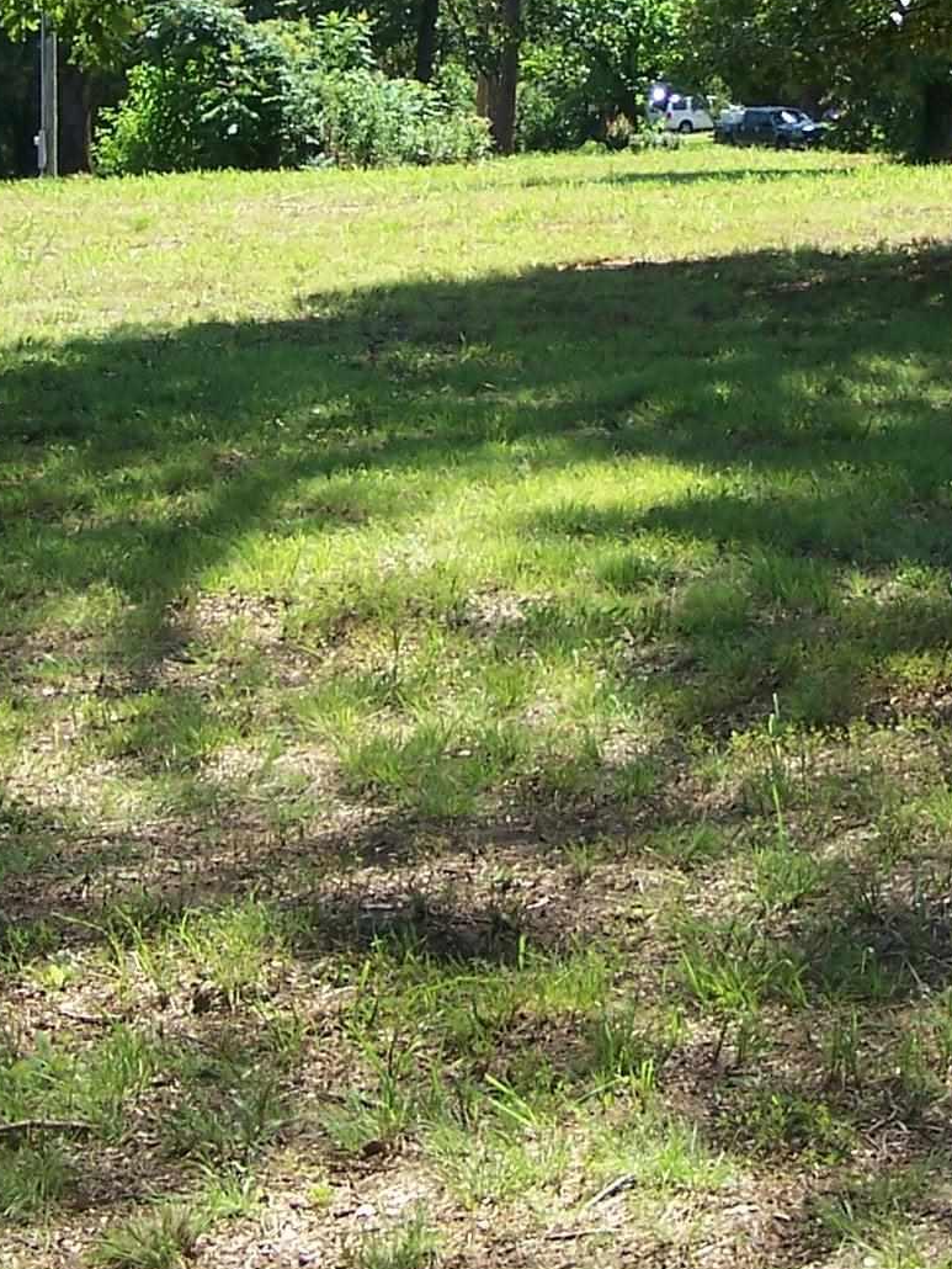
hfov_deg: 15.5
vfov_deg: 20.4
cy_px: 211
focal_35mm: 95
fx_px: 3482
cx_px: 664
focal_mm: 6.3
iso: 80
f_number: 2.8
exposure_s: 1/400
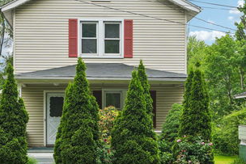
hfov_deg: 27.3
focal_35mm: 74
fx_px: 506
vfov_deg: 18.4
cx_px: 101
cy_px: 54
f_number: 9
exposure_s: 1/50
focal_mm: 29.5
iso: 100
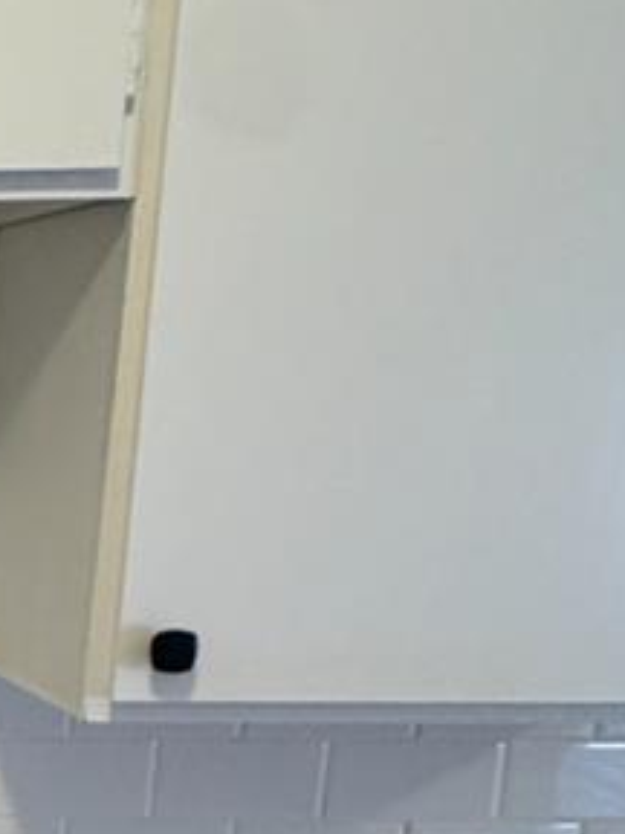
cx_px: -728
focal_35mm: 73
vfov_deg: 25.8
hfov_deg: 15.1
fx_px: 1757
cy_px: 764
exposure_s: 1/120
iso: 250
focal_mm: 2.22
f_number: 2.2
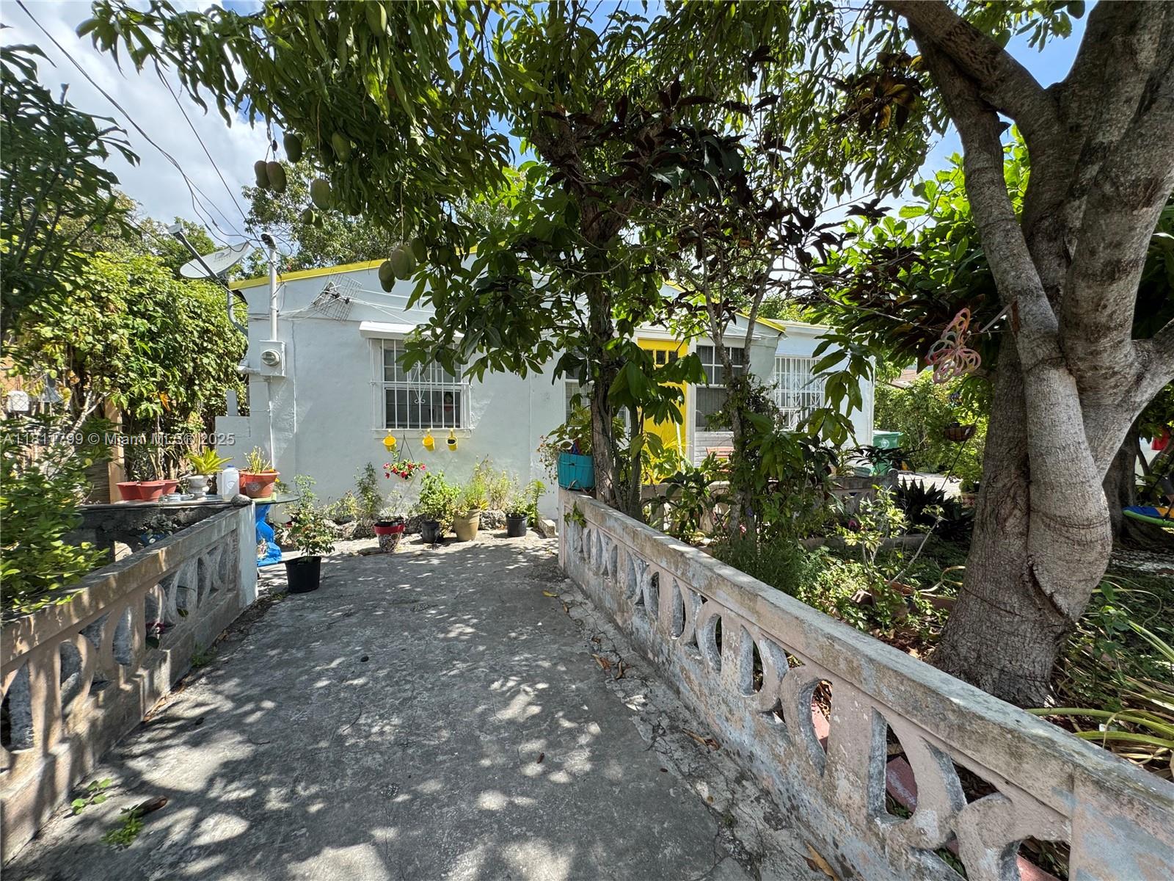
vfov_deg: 85.7
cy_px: 440
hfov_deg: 102.1
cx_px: 587
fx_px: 475
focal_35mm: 14
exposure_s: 1/669
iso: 40
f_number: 2.2
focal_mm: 2.22
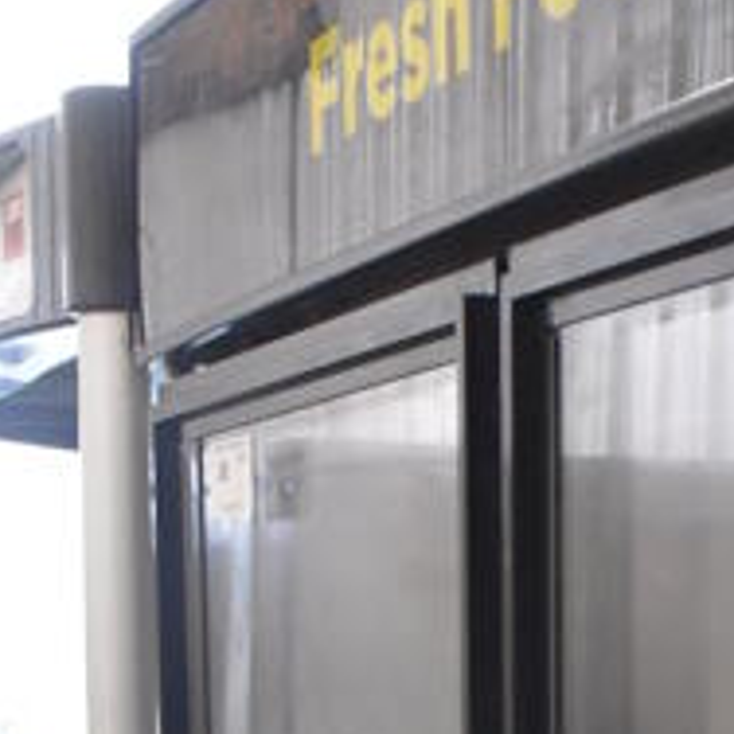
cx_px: 652
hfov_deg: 13.9
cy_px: 1322
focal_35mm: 124
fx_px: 2975
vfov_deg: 12.8
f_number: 3.5
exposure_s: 1/125
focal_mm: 20
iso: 3600
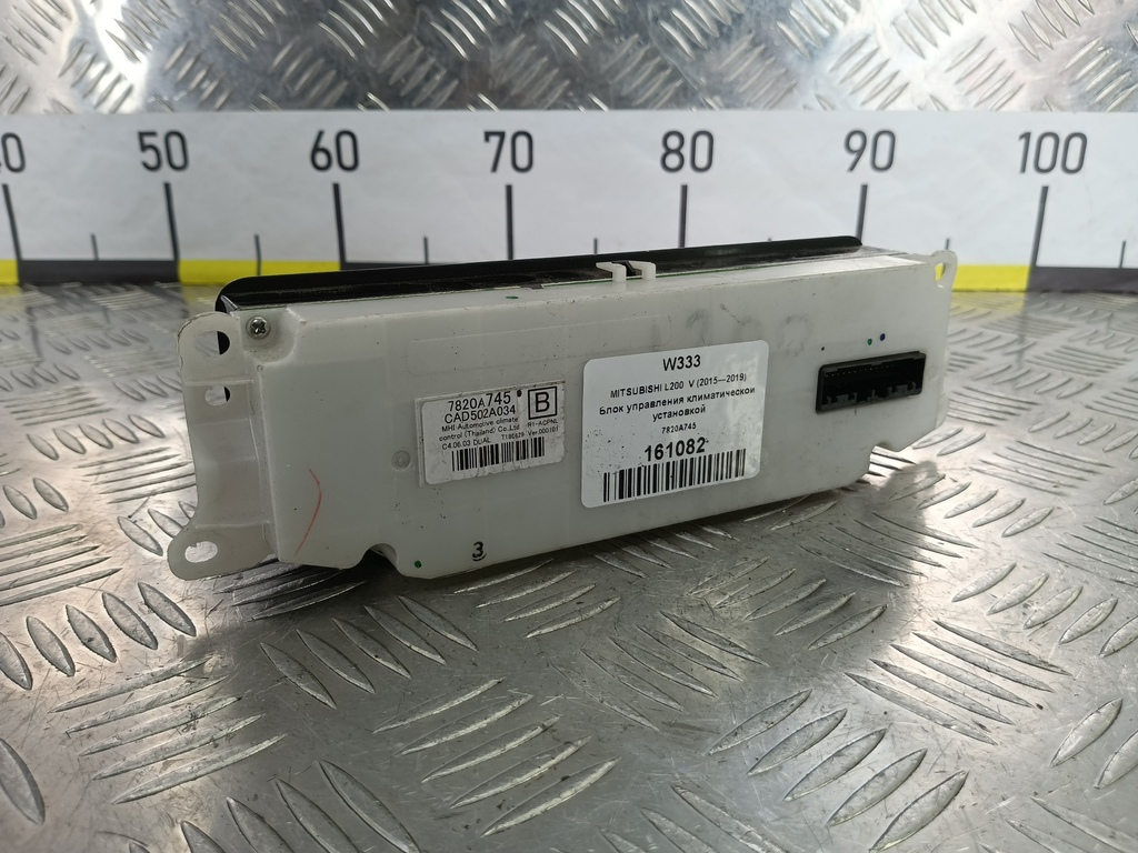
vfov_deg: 58.9
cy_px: 426
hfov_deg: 73.9
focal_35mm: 23
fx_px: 756
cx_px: 569
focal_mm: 4.11
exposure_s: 1/100
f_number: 1.6
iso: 100
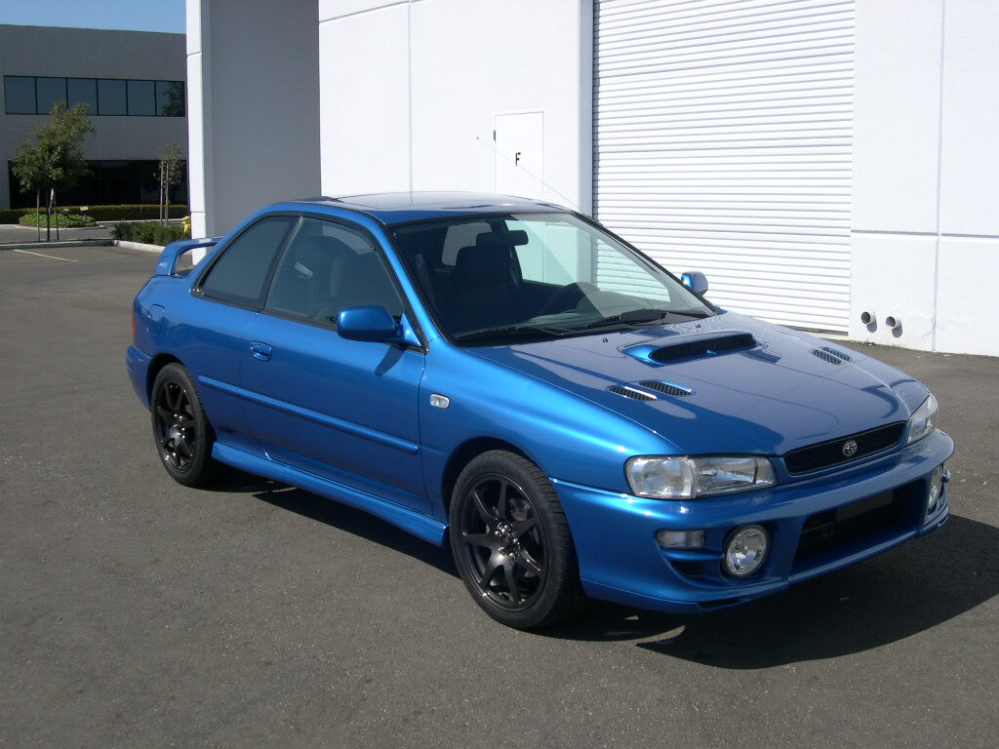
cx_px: 500
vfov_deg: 34.3
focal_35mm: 42
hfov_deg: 44.8
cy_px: 374
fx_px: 1212
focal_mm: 9
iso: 100
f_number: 8
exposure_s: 1/234
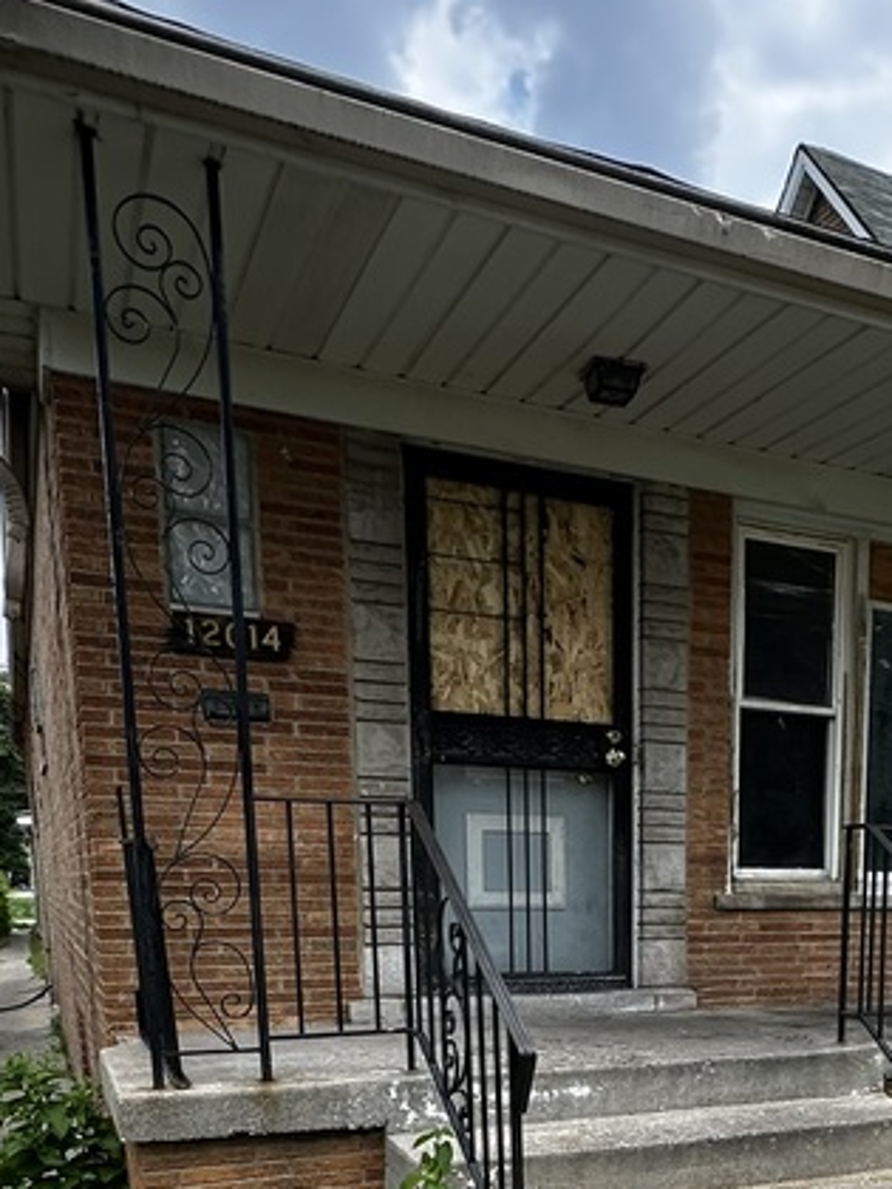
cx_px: 688
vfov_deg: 45.2
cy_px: 1127
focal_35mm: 36
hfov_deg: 38.4
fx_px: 1237
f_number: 2.2
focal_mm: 2.22
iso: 40
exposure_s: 1/443
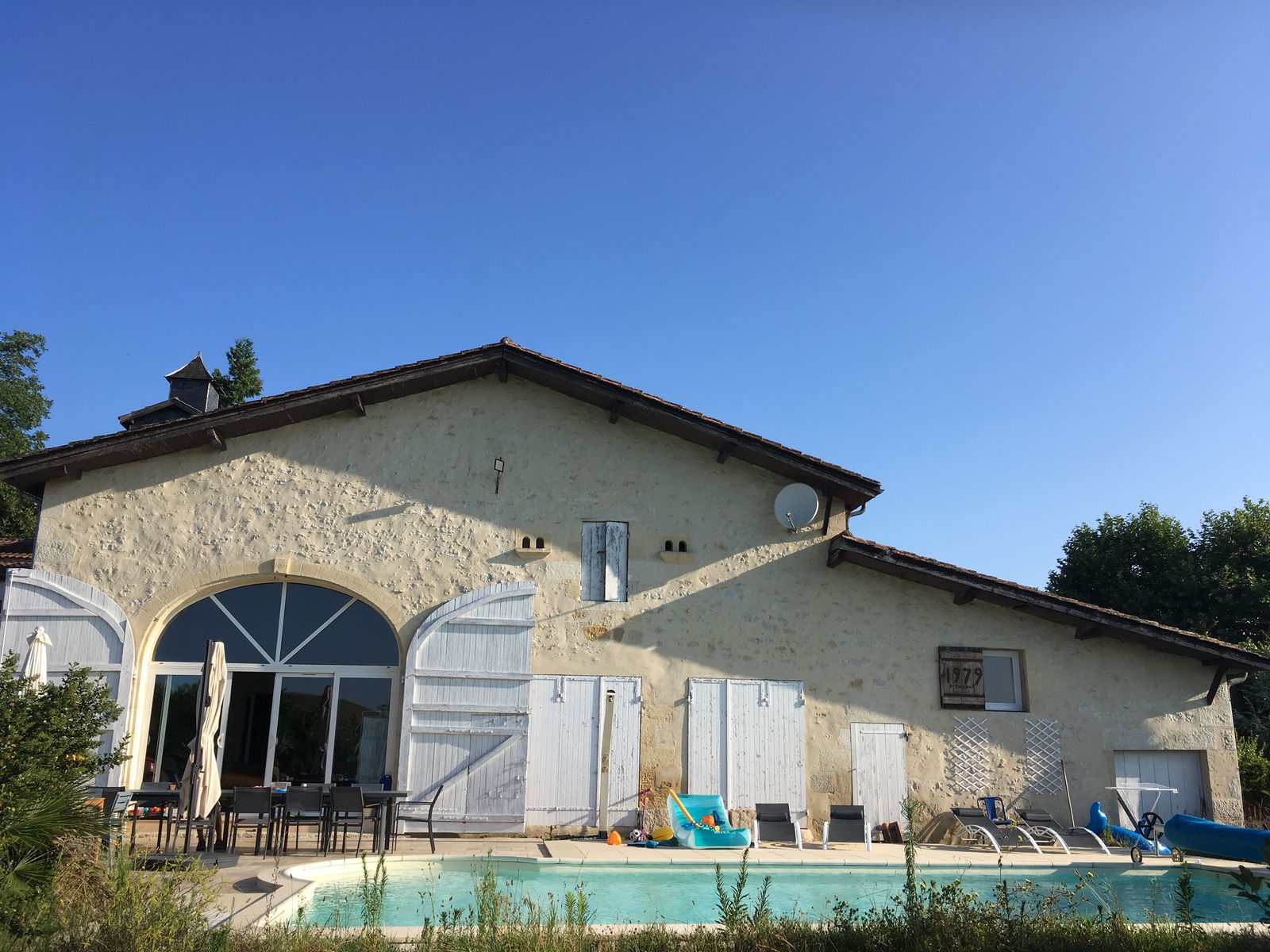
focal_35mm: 29
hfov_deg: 61.7
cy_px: 476
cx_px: 635
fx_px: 1064
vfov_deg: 48.2
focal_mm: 4.15
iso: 25
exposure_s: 1/1241
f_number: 2.2
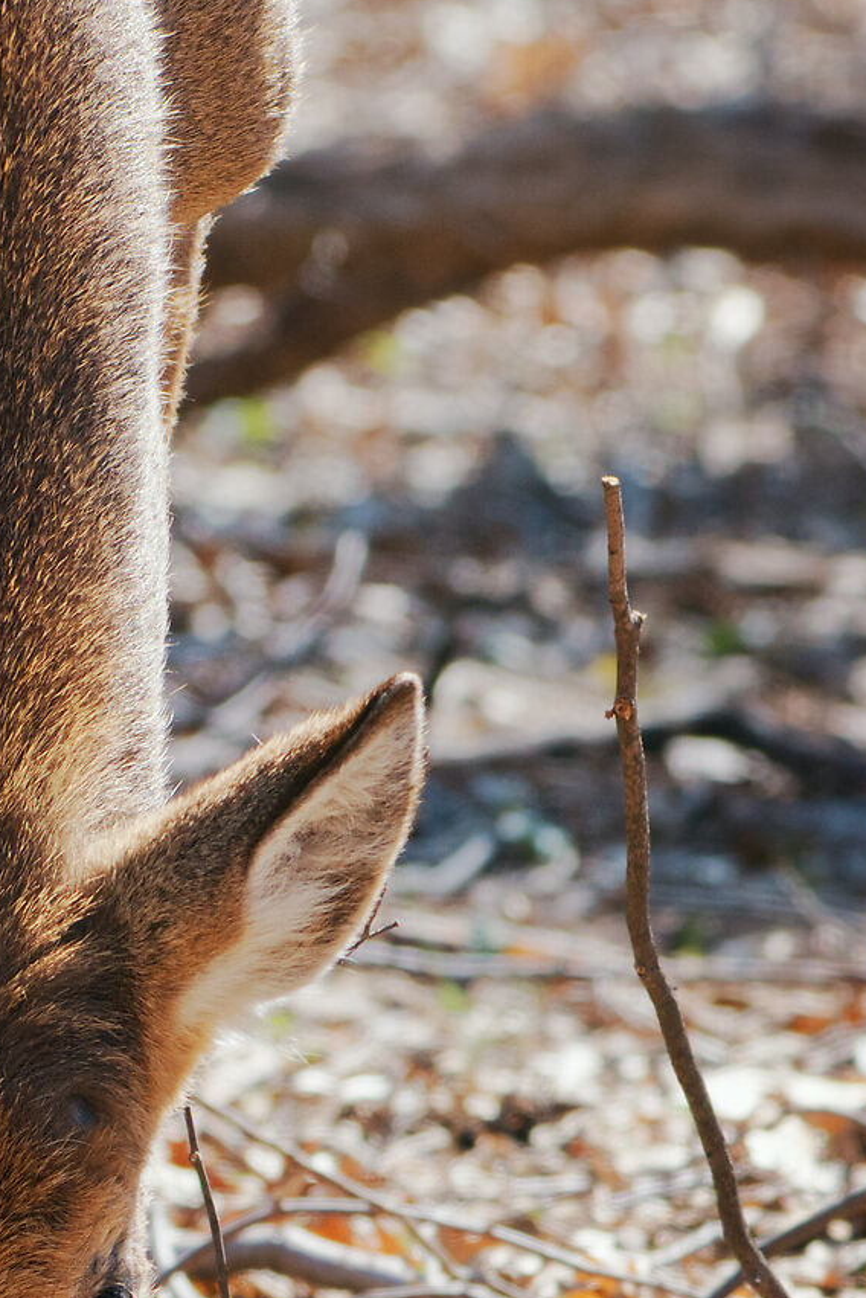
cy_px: 429
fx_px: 38142
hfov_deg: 1.3
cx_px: -42
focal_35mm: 1058
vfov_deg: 1.9
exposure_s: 1/350
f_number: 8
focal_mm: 375
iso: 500
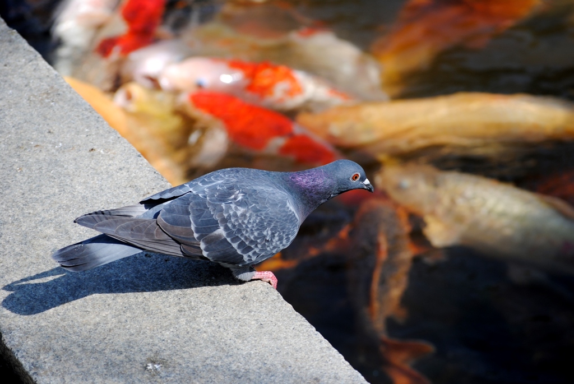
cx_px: 287
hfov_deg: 13.7
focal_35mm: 150
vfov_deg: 9.2
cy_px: 192
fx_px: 2394
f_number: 5.6
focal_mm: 100
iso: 100
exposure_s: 1/400
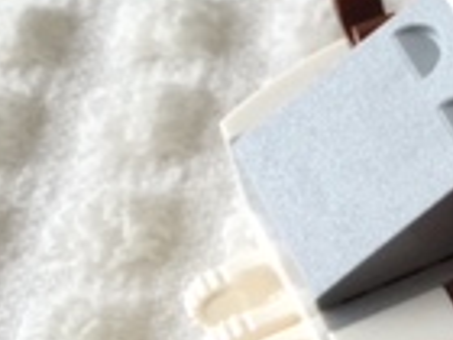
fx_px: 1740
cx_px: 984
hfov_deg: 12.5
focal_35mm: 133
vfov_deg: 11.1
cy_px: 107
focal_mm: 4.15
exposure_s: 1/120
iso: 50
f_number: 2.2
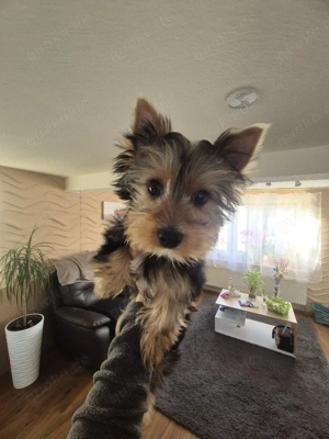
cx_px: 164
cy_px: 220
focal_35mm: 13
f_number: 2.2
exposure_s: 1/100
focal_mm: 2.2
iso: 400
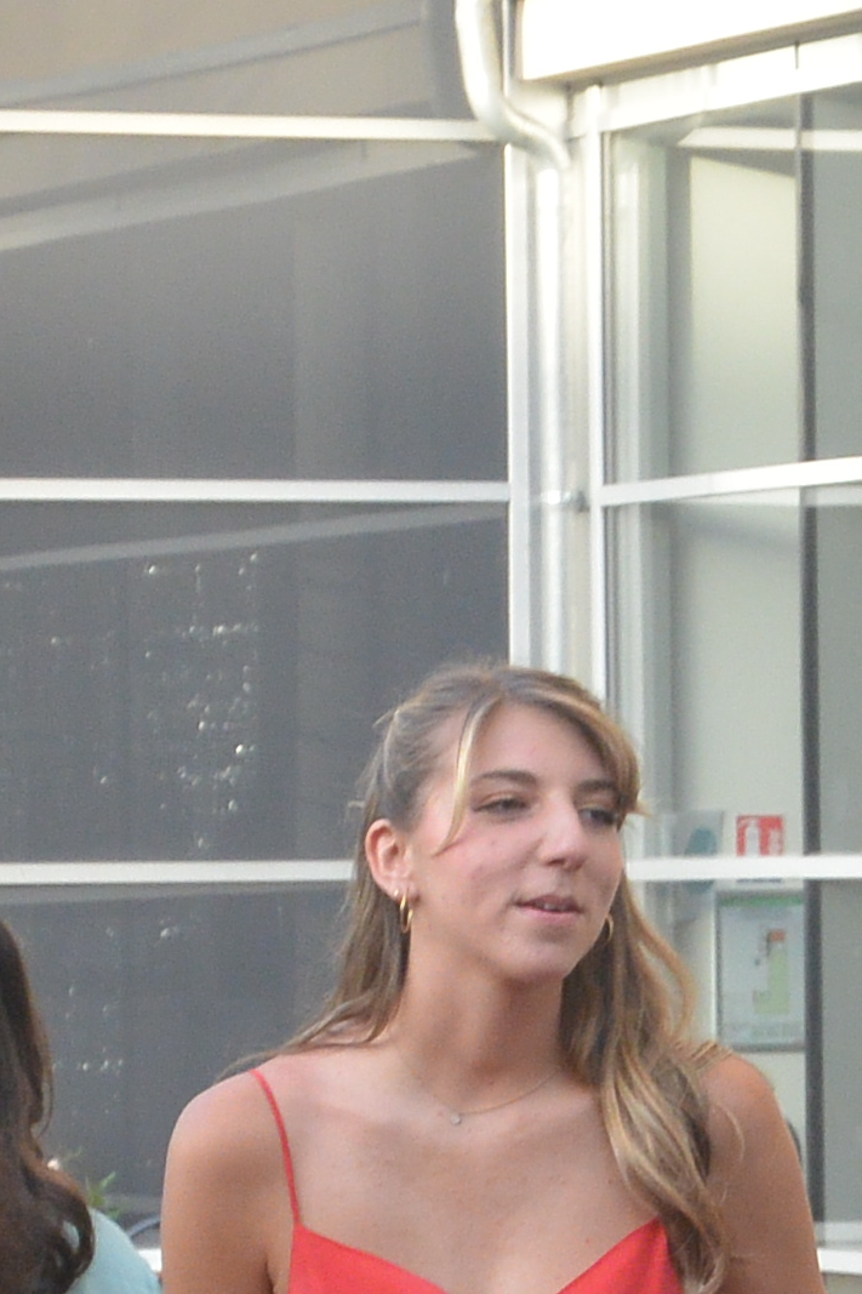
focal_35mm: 269
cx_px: 440
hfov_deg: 5.1
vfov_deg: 7.6
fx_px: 9664
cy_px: 1174
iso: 400
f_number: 5.6
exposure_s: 1/200
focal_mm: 27.5
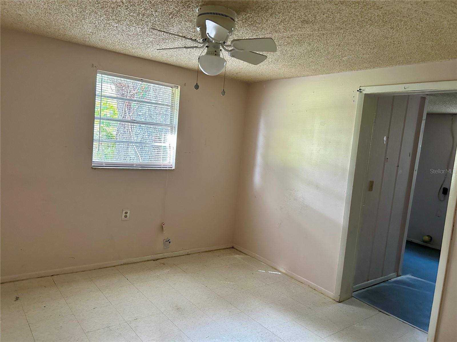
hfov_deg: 67.3
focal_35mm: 26
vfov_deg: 53.1
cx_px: 228
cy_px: 171
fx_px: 343
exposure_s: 1/60
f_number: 1.5
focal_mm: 5.7
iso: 250
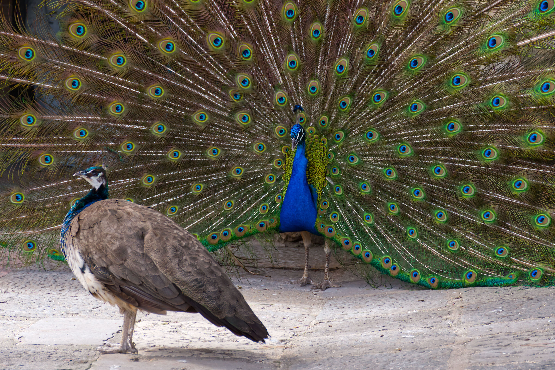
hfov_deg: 15.2
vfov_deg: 10.2
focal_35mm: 135
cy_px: 185
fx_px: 2080
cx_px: 278
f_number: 6.3
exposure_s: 1/250
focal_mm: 90
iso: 500
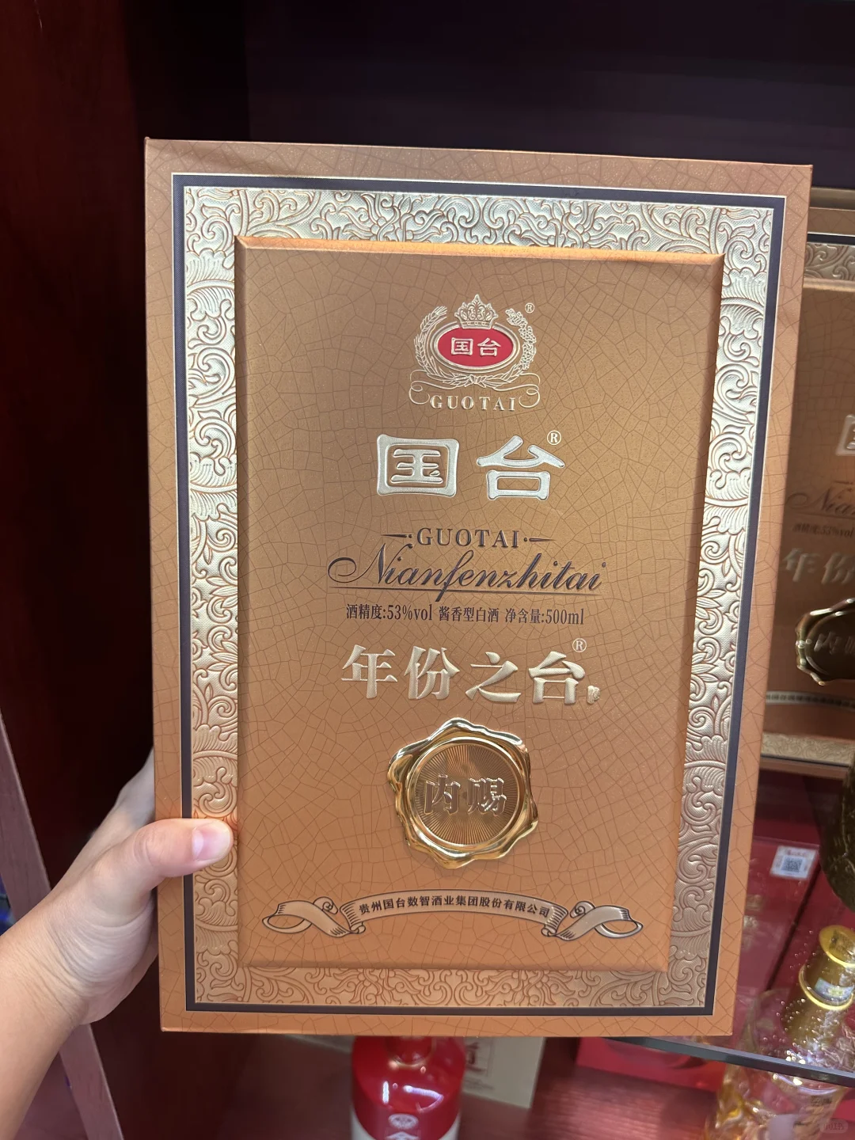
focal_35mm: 24
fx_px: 790
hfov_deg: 56.8
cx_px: 428
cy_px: 570
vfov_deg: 71.6
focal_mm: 6.86
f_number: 1.78
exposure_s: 1/100
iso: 160
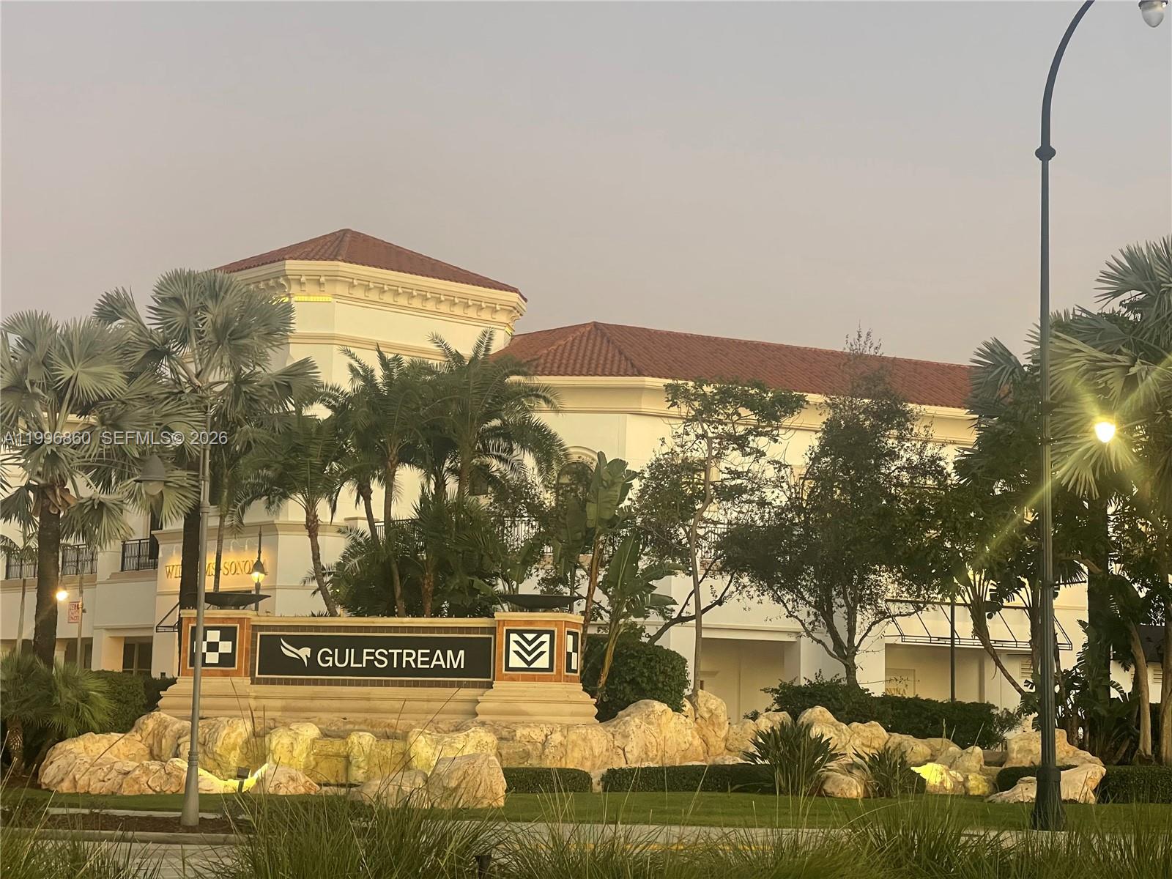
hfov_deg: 30.3
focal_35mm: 64
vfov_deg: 22.9
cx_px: 586
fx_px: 2167
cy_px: 440
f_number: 2.2
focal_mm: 7.5
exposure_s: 1/60
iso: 200
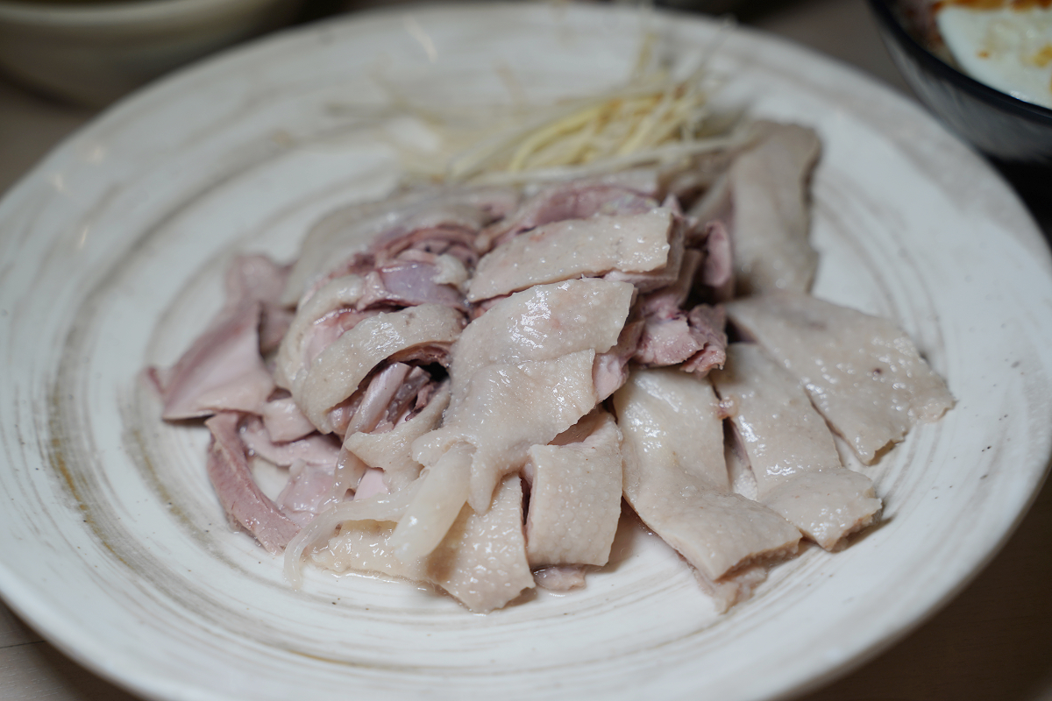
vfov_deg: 22.6
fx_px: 1753
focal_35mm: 60
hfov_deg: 33.4
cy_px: 350
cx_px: 526
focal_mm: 60
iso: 100
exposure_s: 1/60
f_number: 4
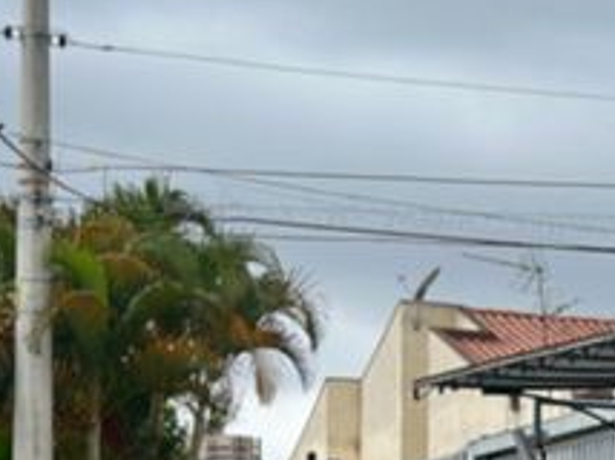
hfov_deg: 10.3
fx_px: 3230
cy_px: 722
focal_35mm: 182
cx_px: 1098
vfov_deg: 8.0
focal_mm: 6.86
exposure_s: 1/3472
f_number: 1.78
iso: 100
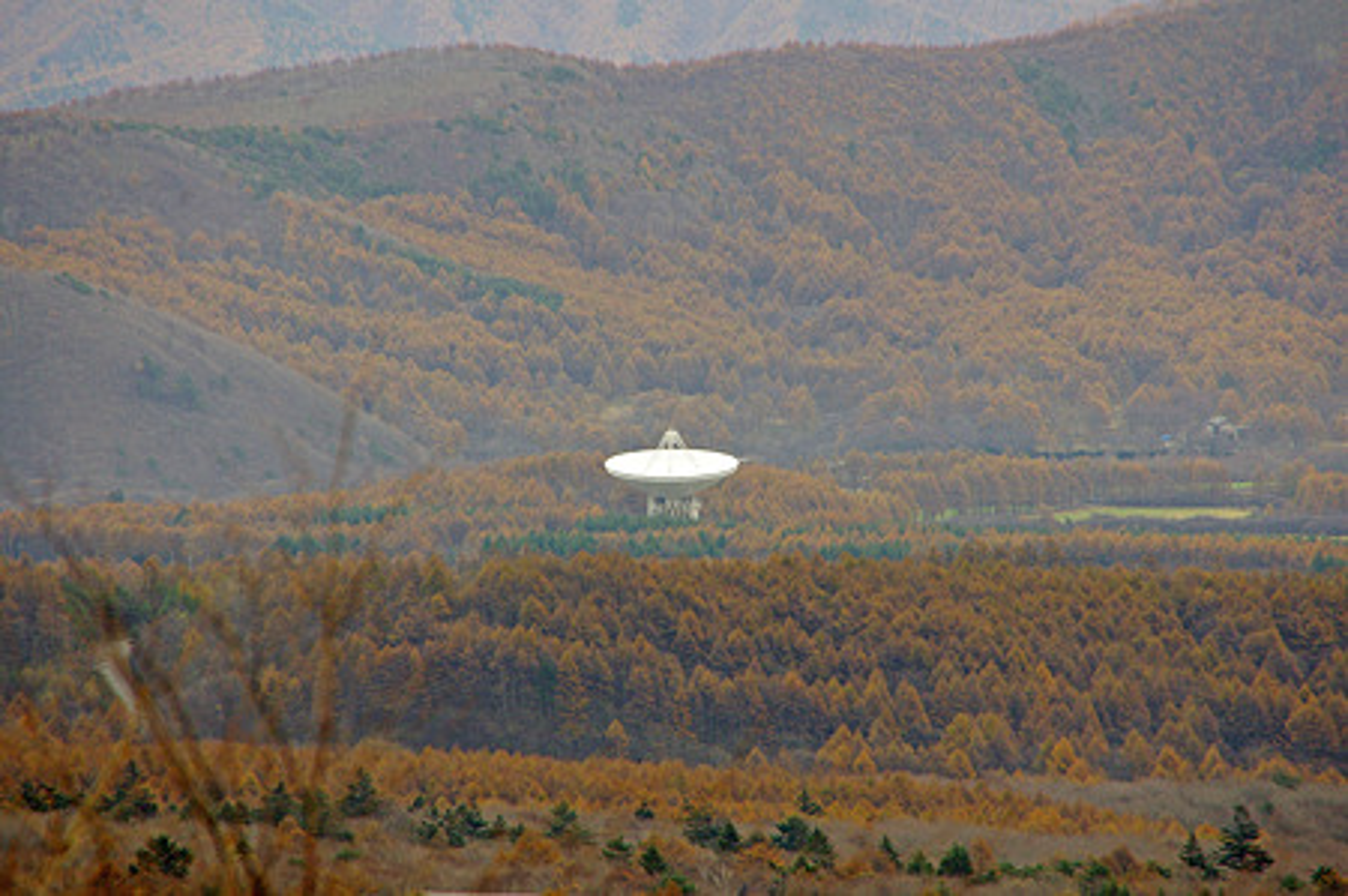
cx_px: 674
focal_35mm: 375
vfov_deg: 3.7
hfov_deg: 5.5
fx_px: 14026
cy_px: 448
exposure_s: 1/250
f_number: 8
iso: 800
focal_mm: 250
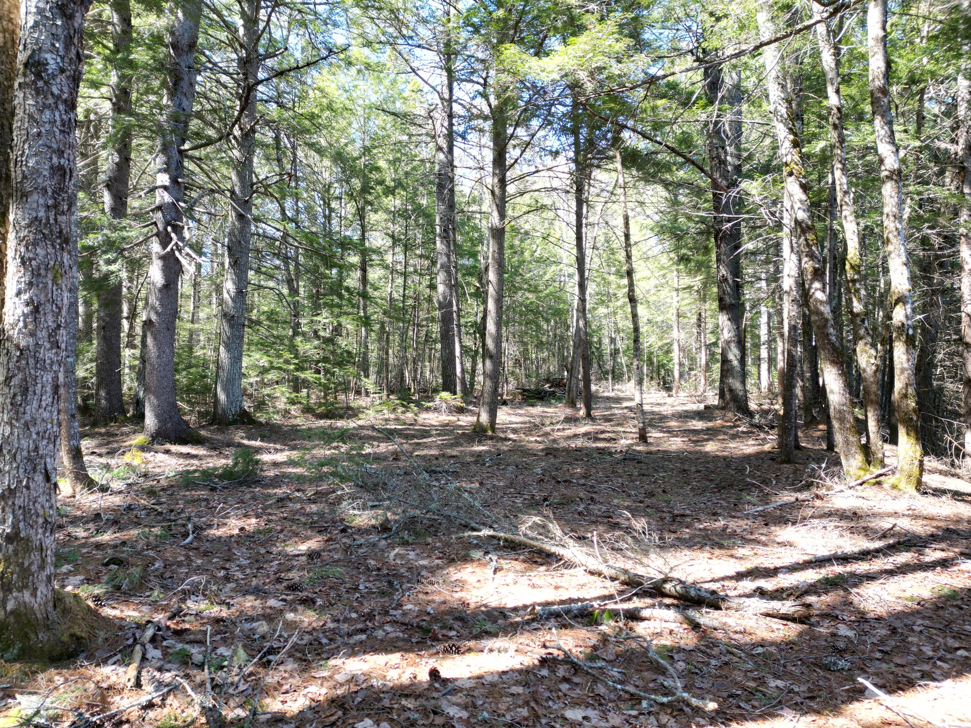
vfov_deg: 56.8
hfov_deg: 71.6
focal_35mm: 24
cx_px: 486
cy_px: 364
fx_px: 673
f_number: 1.7
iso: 130
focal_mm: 6.72
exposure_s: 1/180
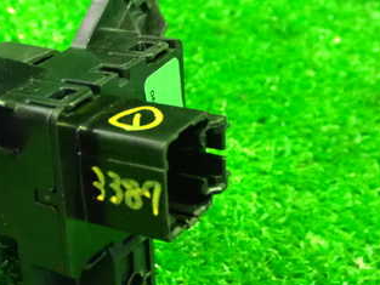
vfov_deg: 16.4
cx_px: 67
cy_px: 166
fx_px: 988
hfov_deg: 21.4
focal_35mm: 90
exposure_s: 1/25
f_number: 3.1
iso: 2500
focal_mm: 8.4
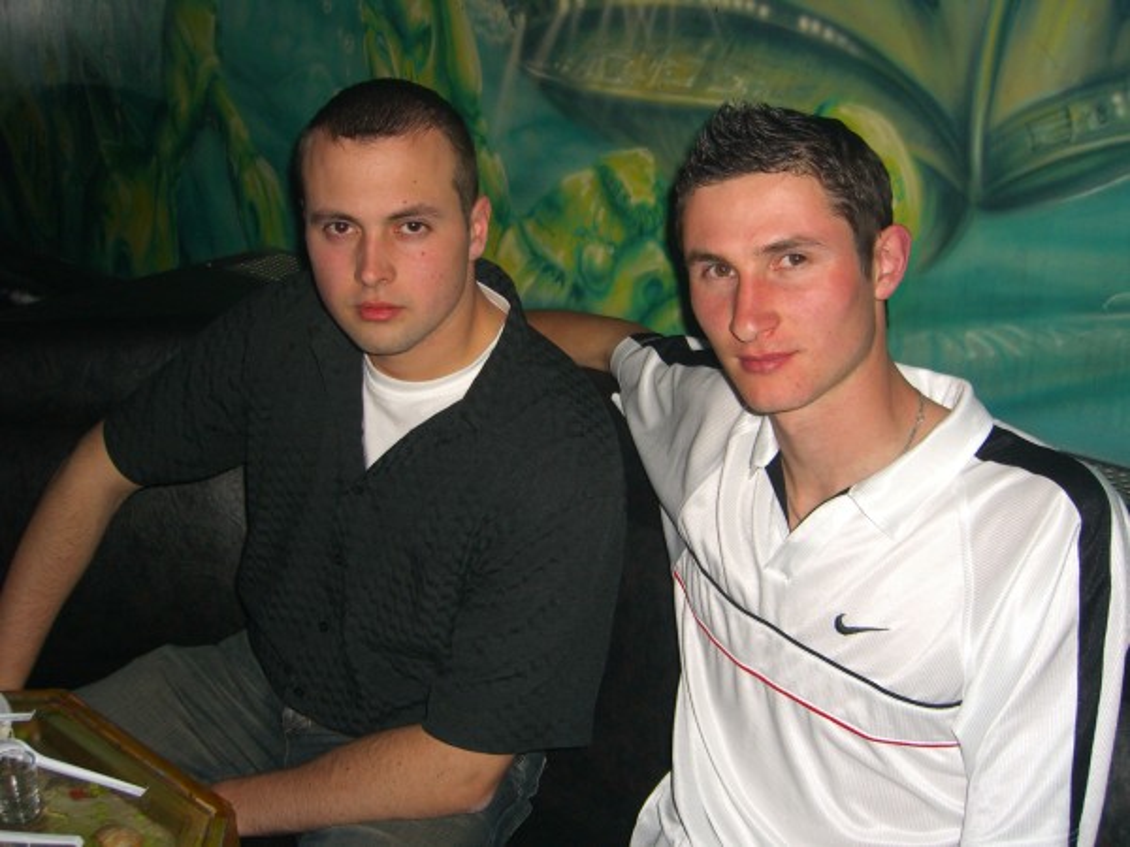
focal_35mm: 38
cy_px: 424
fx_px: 1240
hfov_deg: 49.0
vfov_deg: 37.7
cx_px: 565
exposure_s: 1/60
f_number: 2.8
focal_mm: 7.9
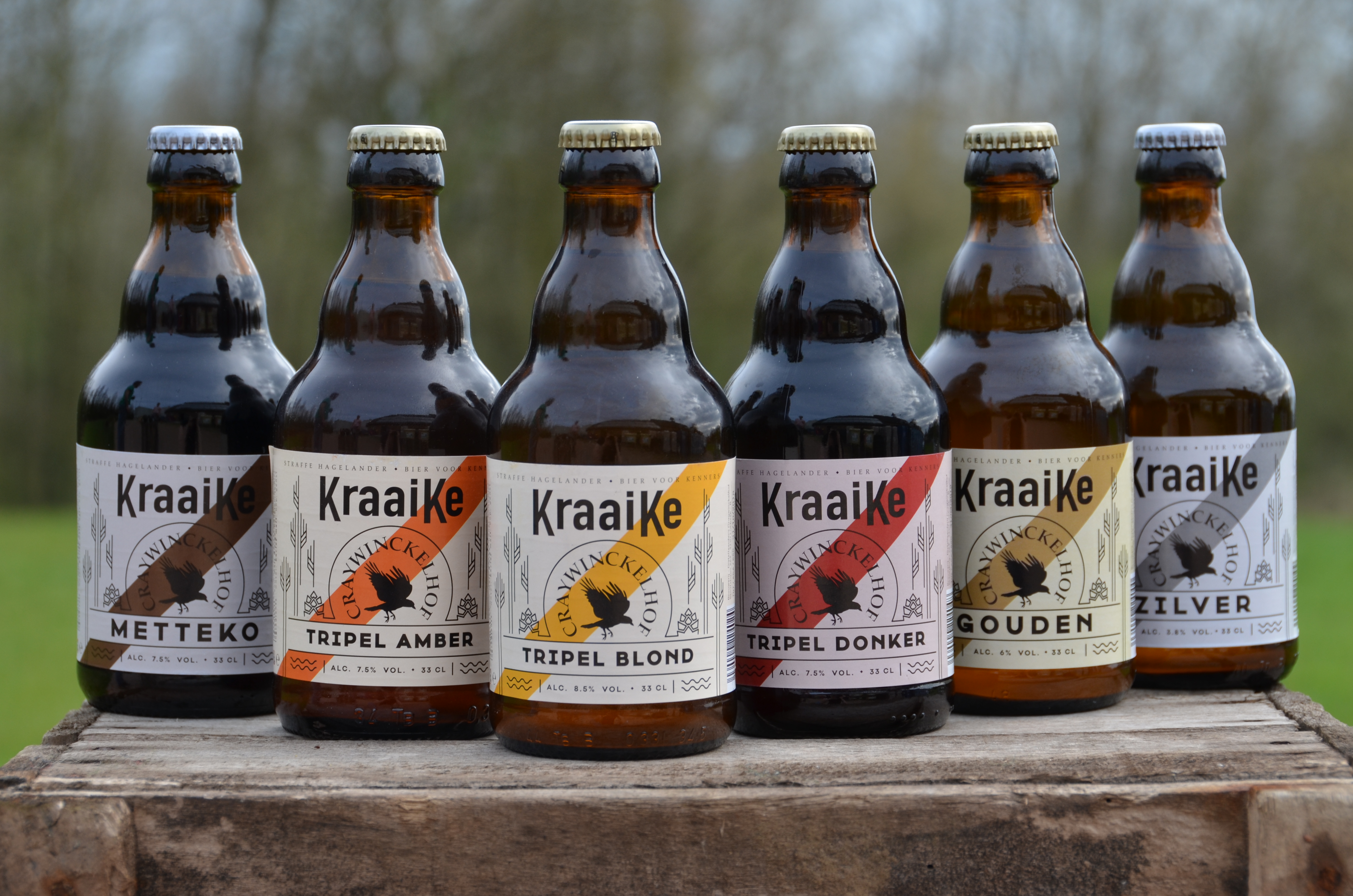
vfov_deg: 12.1
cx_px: 676
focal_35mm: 112
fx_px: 4219
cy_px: 448
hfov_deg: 18.2
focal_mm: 75
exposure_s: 1/200
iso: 200
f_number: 7.1
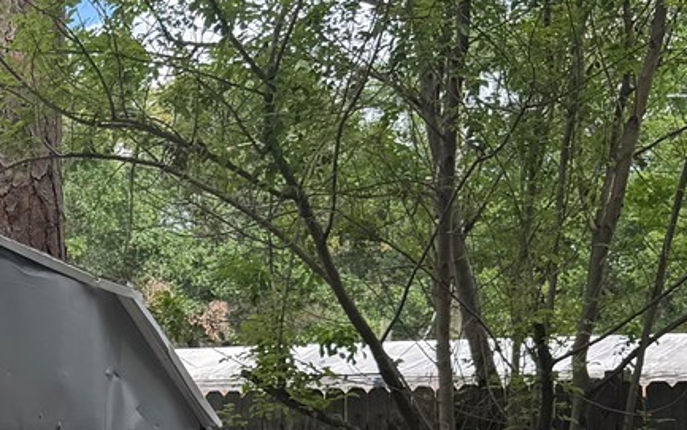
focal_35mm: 94
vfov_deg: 13.7
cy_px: 428
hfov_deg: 20.1
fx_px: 1761
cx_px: -228
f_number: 1.78
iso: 80
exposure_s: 1/979
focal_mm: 6.76
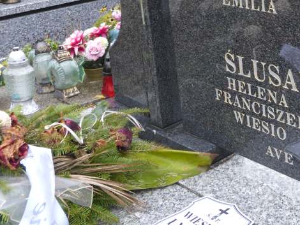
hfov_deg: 29.7
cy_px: 10
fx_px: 529
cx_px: 296
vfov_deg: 23.2
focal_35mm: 61
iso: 80
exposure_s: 1/100
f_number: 3.3
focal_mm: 4.9
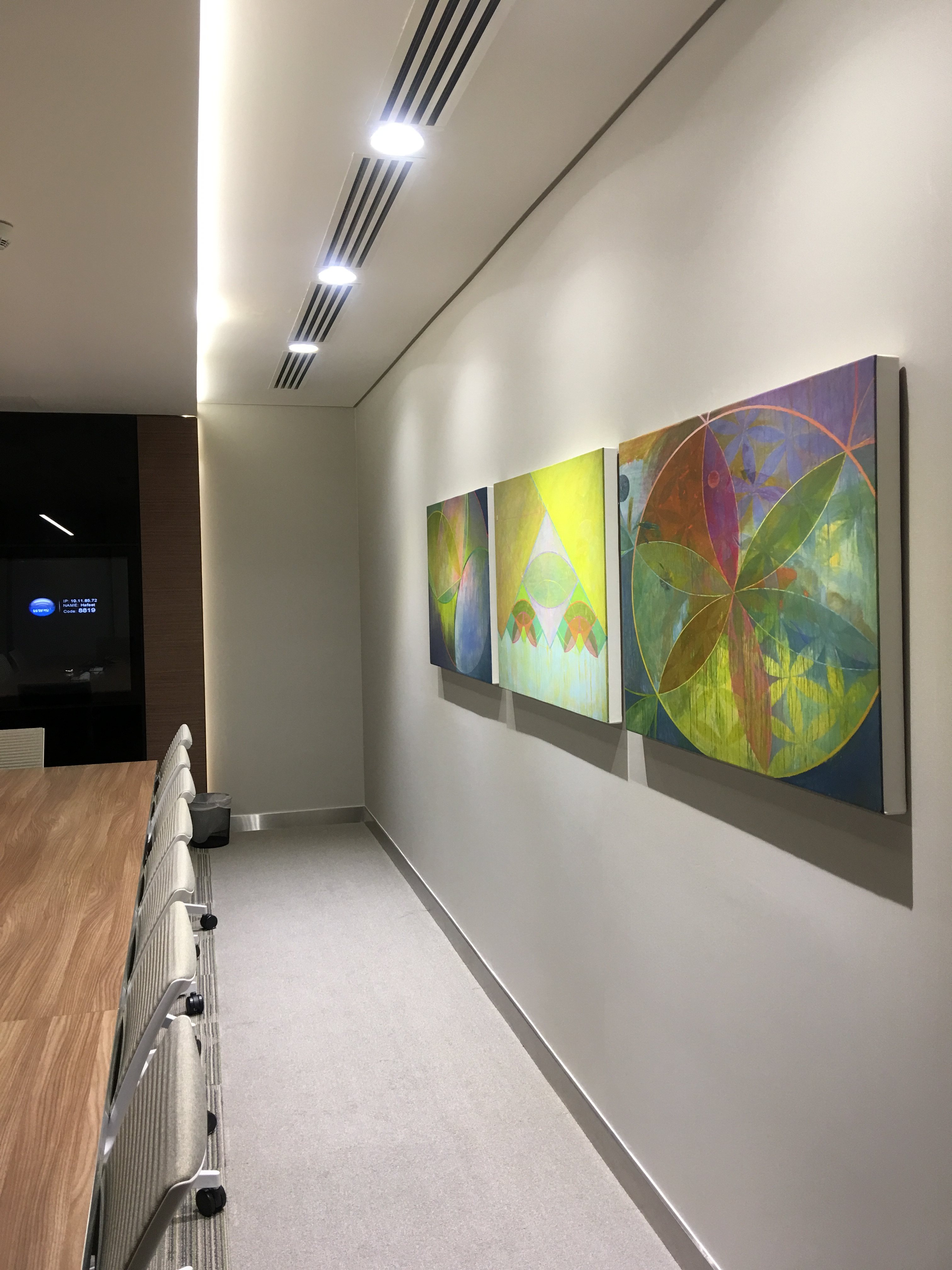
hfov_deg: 48.2
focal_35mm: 29
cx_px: 476
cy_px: 635
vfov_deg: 61.7
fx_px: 1063
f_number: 2.2
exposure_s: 1/17
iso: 32
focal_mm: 4.15
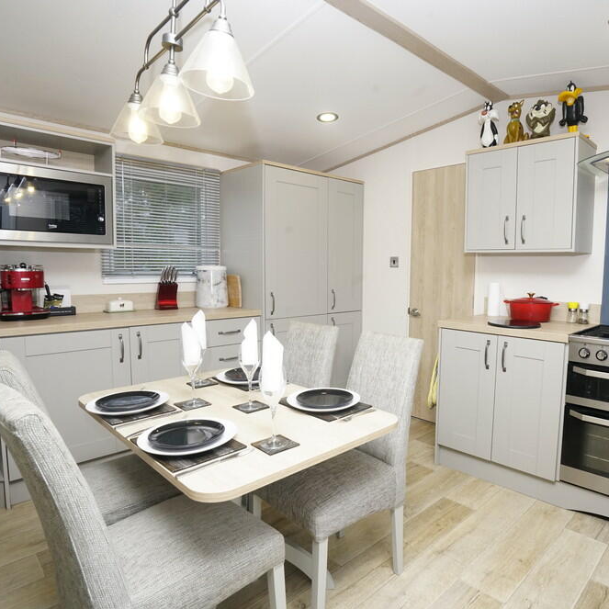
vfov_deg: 72.1
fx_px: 418
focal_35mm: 21
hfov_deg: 71.2
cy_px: 306
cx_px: 374
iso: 1600
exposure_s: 1/60
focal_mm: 16
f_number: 10
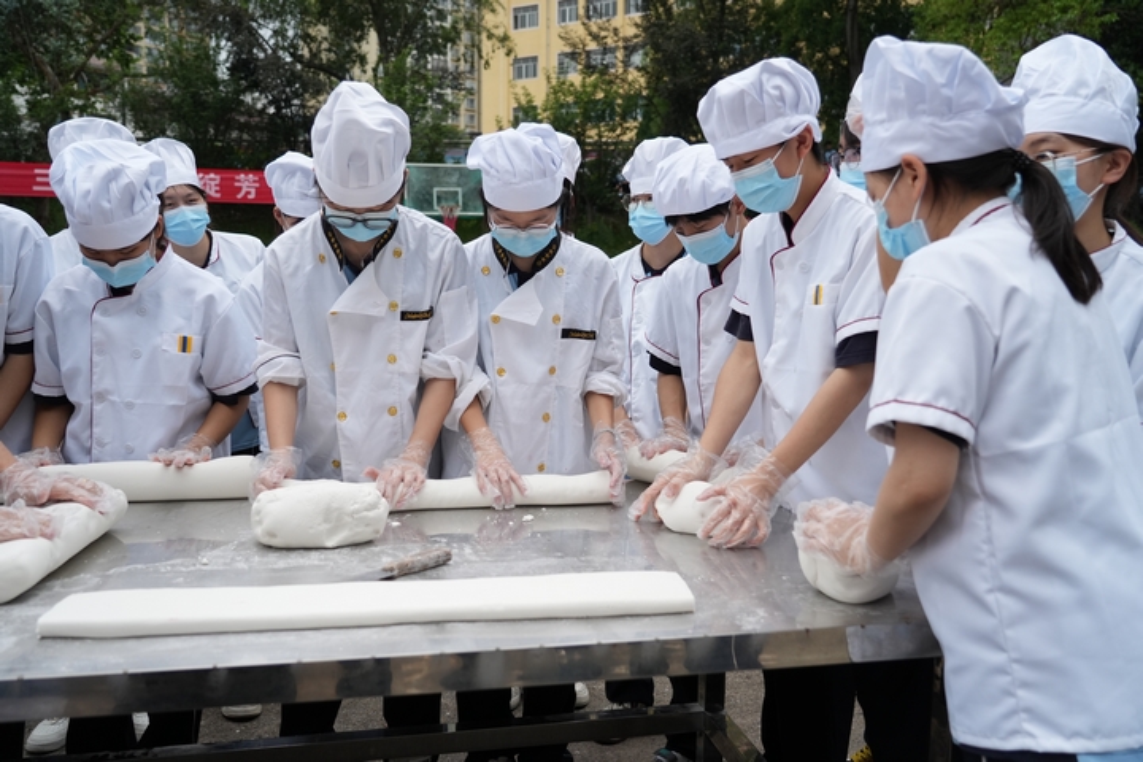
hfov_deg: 61.9
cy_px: 381
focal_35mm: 30
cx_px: 572
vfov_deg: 43.6
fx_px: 952
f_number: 4
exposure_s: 1/1600
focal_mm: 30
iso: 1000
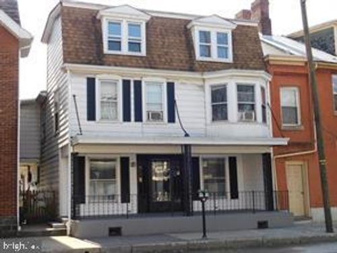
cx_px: 168
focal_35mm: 51
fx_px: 497
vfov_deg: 28.6
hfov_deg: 37.5
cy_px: 126
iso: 125
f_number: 3.8
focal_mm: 9
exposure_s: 1/320
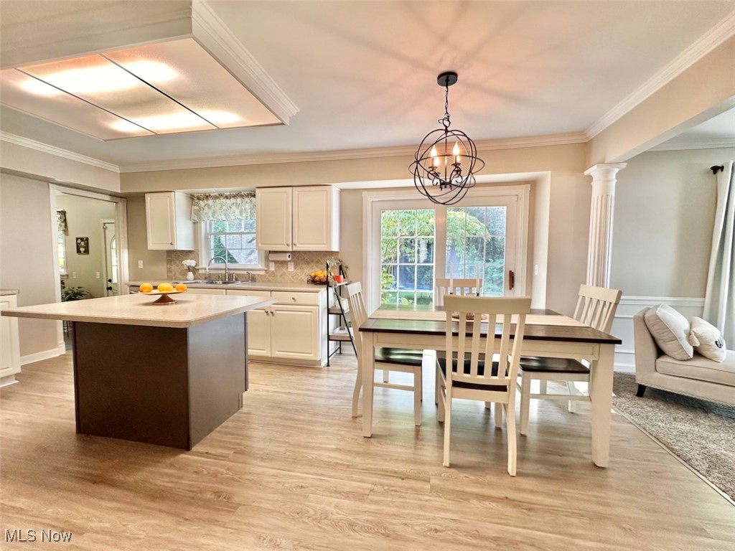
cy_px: 276
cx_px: 368
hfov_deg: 102.1
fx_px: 297
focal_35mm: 14
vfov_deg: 85.7
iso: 160
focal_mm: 2.22
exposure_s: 1/120
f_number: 2.2
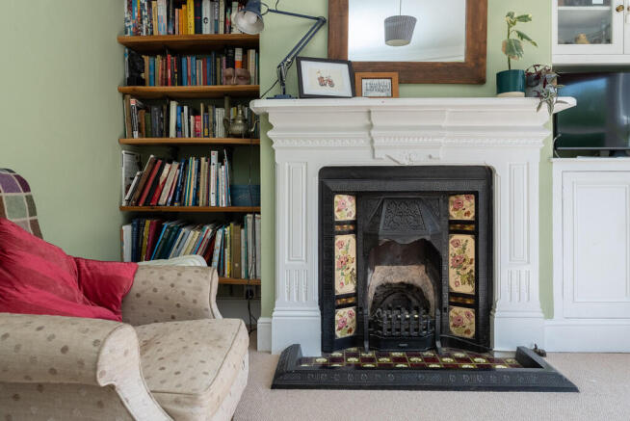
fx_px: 455
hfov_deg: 69.4
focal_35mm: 26
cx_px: 315
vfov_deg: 49.6
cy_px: 210
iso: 1000
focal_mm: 26
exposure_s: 1/200
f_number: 7.1
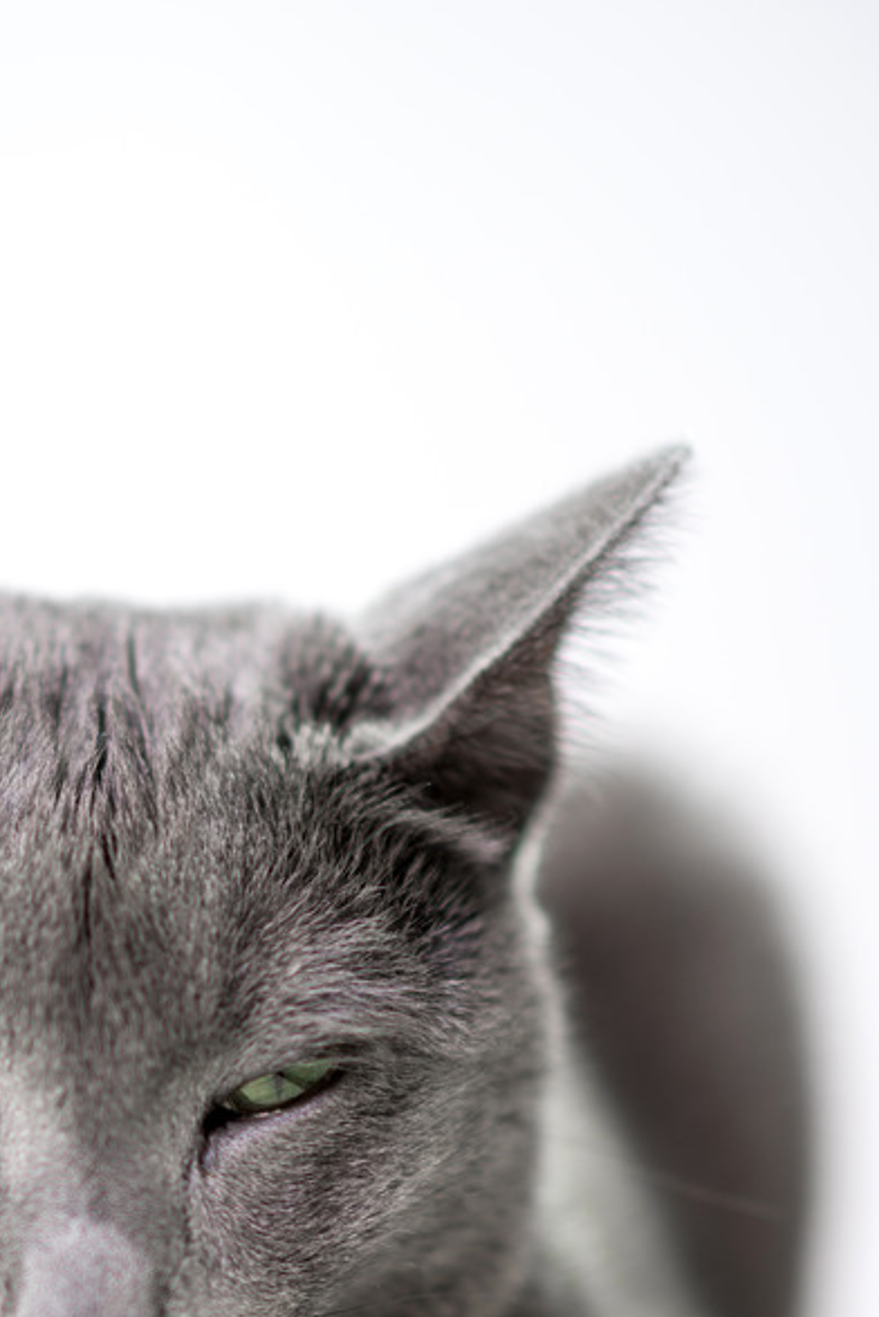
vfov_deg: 12.1
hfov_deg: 8.1
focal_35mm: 169
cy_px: 1162
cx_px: 103
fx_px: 6182
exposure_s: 1/80
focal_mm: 85
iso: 80
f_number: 1.8
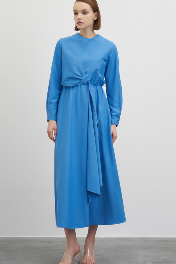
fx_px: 491
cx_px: 82
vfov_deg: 30.1
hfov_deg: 20.3
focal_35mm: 67
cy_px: 131
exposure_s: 1/160
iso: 250
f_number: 7.1
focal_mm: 59
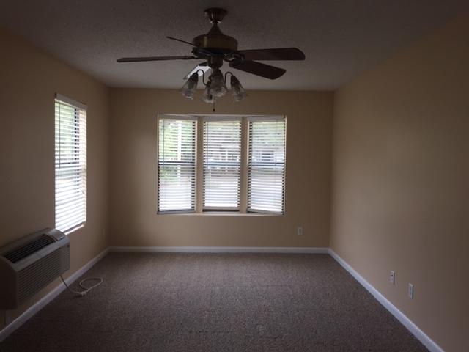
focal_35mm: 29
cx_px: 234
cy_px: 176
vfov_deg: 48.2
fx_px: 393
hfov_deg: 61.7
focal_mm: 4.15
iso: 32
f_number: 2.2
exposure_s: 1/120
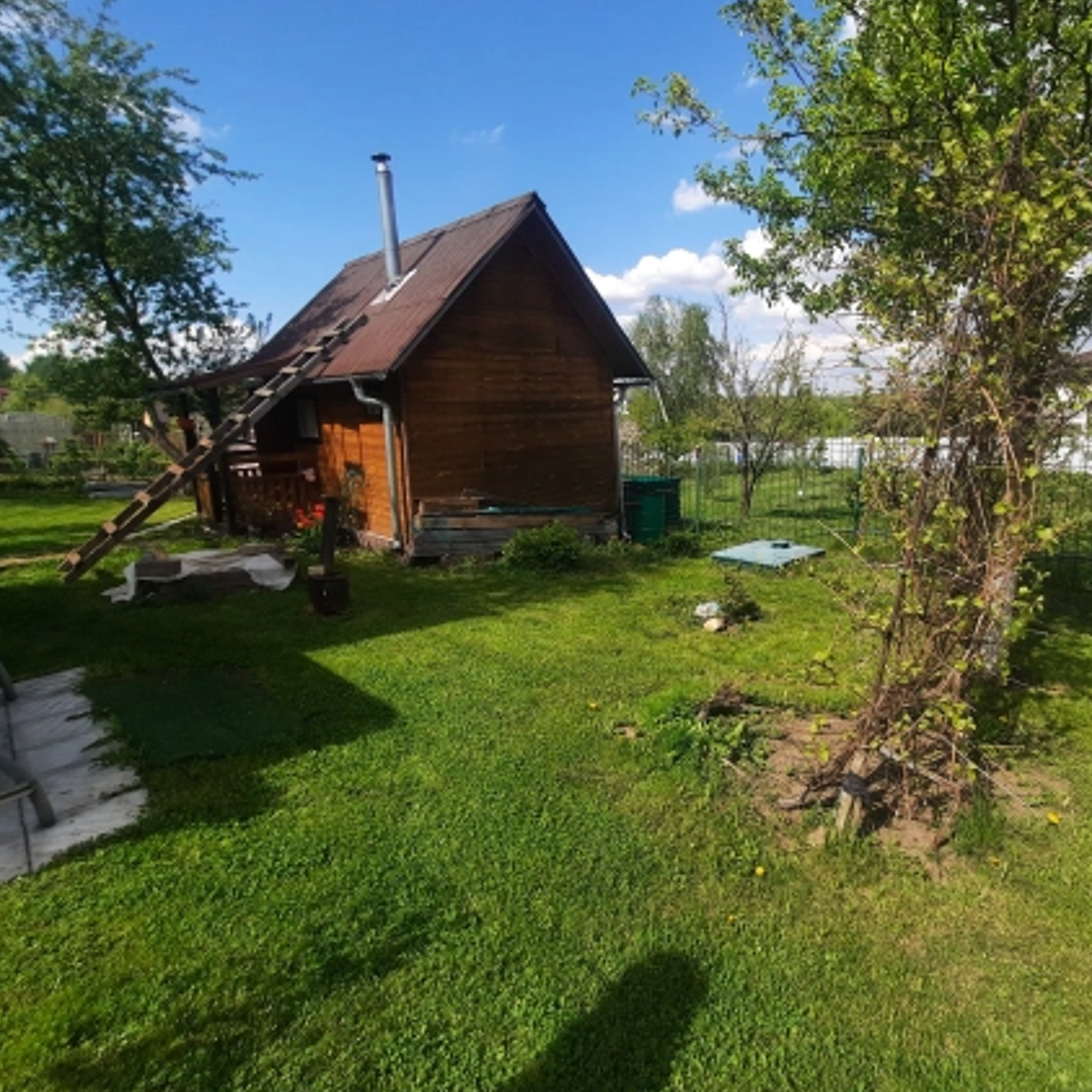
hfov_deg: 82.7
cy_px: 528
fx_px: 607
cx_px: 670
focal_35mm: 17
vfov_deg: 83.9
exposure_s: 1/1214
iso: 40
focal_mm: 1.74
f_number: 2.2
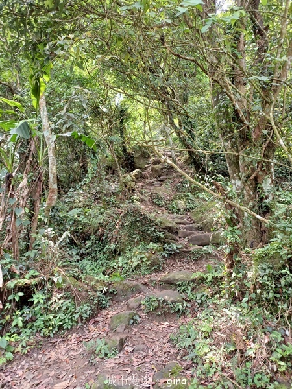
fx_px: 281
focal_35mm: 25
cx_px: 146
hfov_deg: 54.9
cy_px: 194
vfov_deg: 69.4
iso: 320
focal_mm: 4.6
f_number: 1.8
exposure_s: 1/60
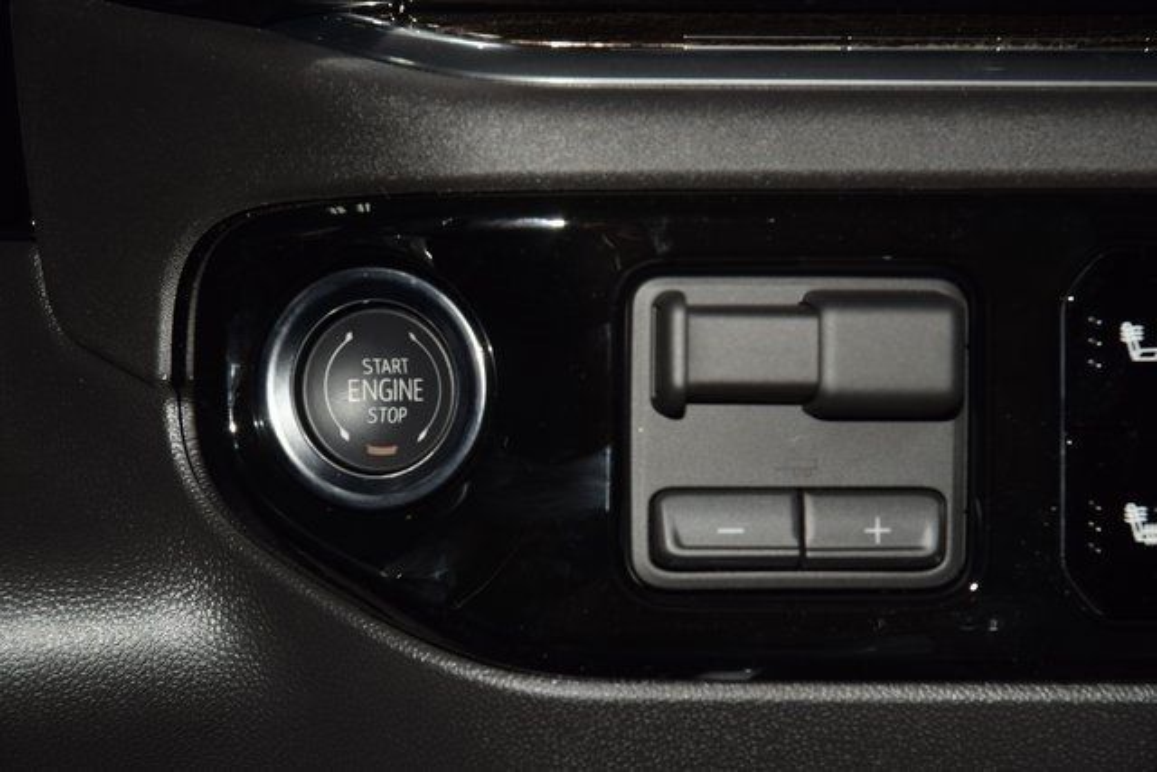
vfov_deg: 13.0
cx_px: 578
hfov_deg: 19.5
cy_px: 386
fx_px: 3375
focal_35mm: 105
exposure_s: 1/125
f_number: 8
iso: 100
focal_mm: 70
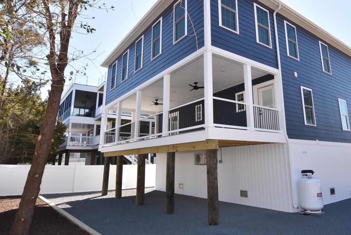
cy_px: 103
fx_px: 224
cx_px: 205
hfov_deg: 75.5
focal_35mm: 23
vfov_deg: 55.0
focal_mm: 12
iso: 800
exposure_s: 1/200
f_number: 18
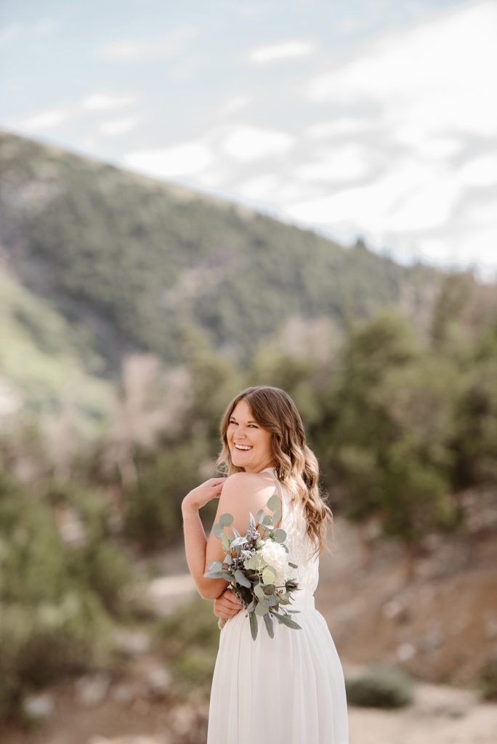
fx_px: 2998
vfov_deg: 14.1
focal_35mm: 145
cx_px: 248
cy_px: 372
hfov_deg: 9.5
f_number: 2.8
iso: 200
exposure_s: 1/640
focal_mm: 145
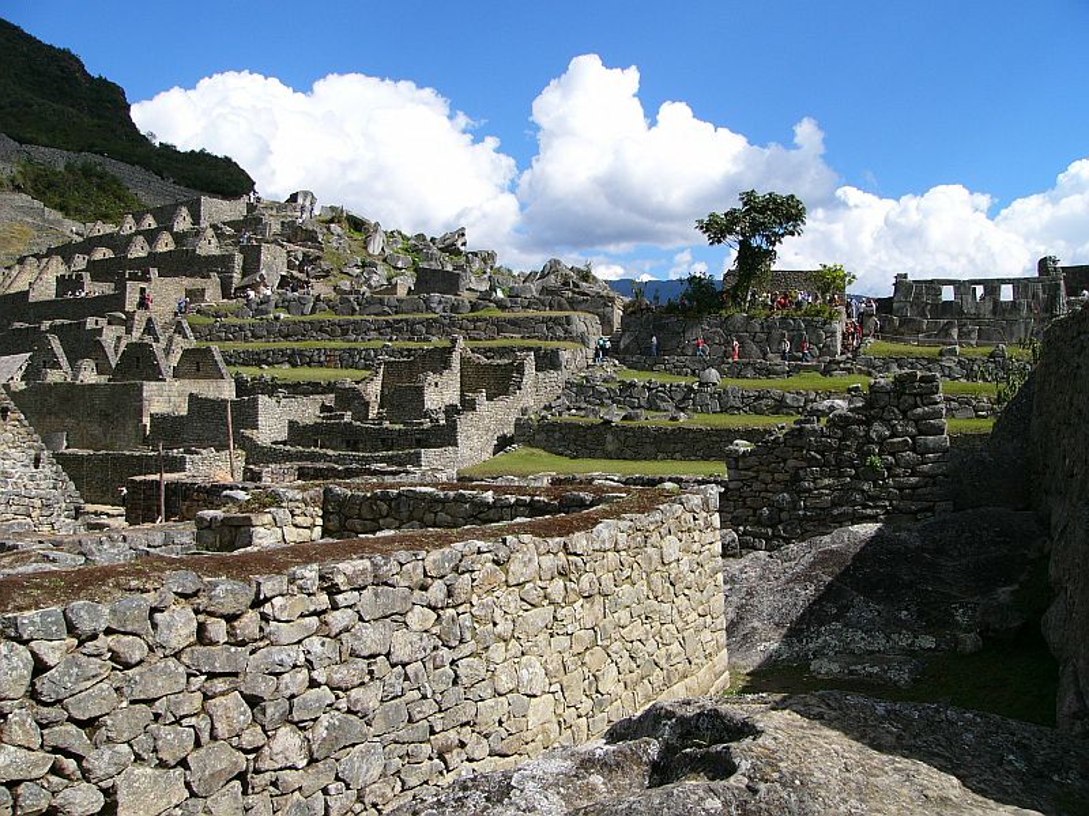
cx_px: 544
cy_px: 408
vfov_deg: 39.7
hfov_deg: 51.4
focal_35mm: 36
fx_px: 1133
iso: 50
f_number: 4.6
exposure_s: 1/500
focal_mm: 6
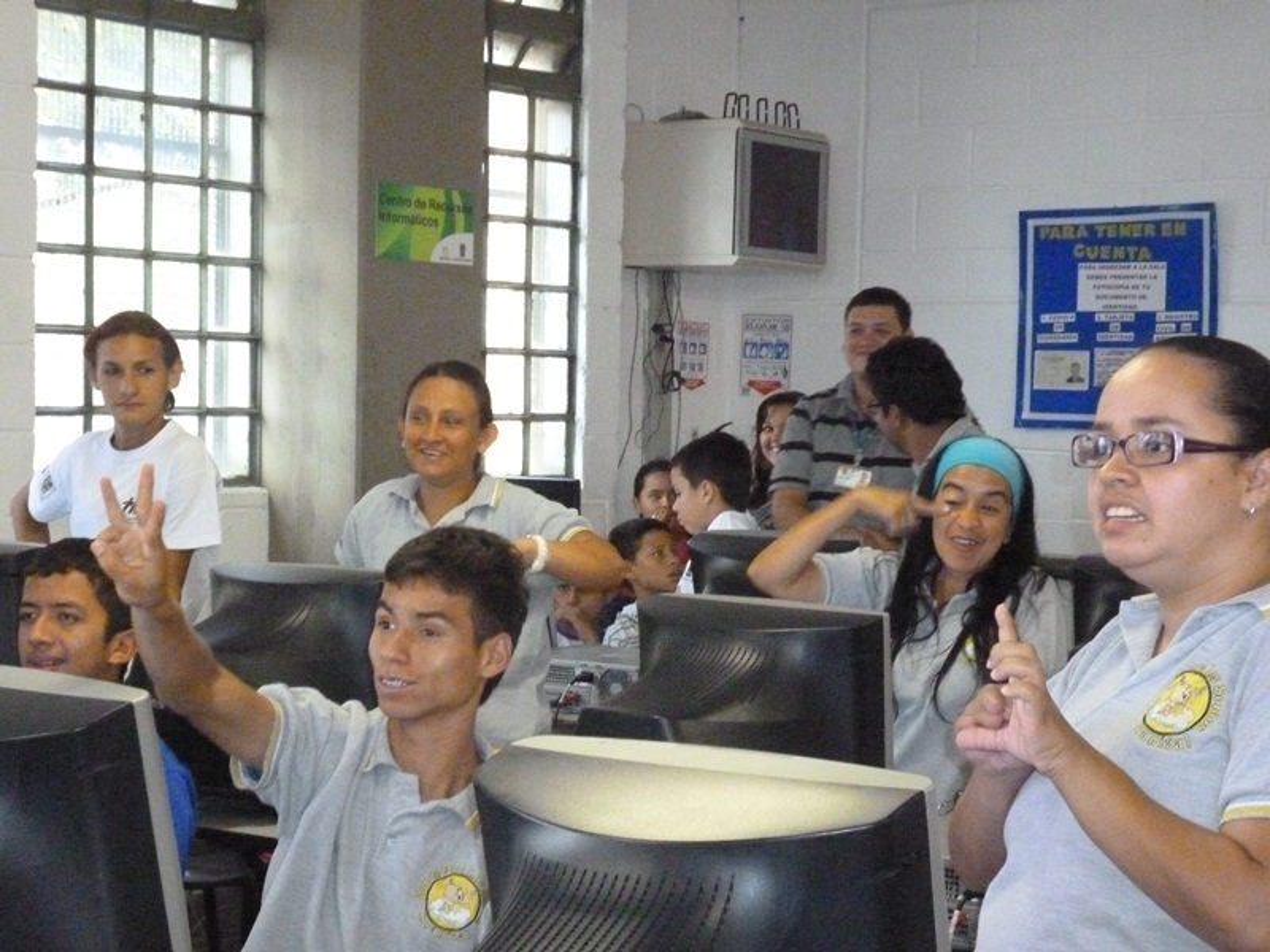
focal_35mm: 70
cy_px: 476
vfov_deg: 21.0
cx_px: 635
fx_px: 2568
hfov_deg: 27.8
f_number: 5
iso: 1600
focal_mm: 12.5
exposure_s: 1/60
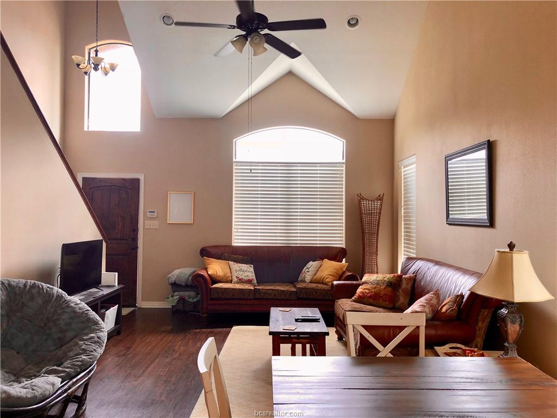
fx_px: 451
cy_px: 209
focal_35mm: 28
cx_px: 278
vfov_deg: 49.7
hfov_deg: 63.4
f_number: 1.8
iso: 25
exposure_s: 1/30
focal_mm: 4
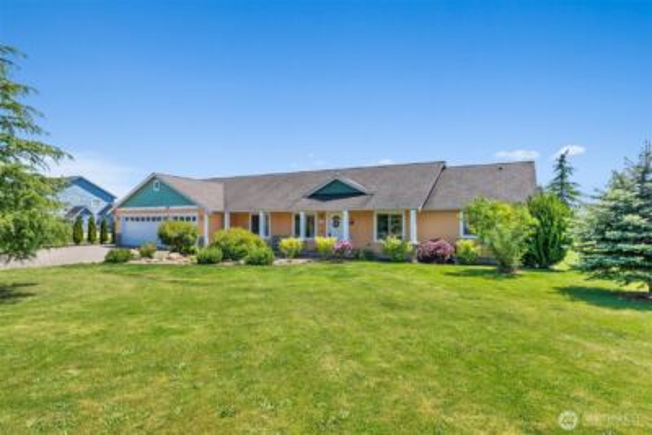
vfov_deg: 62.0
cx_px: 326
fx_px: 362
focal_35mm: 20
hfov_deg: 84.0
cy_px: 218
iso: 500
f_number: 9
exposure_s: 1/160
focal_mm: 20
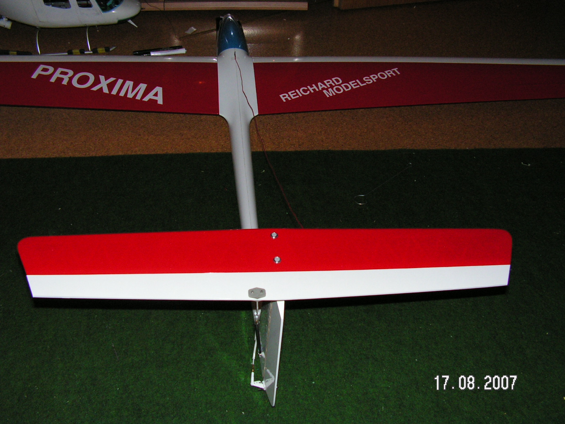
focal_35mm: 36
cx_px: 282
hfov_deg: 51.4
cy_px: 212
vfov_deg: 39.7
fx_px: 588
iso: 200
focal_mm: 6
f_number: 3.2
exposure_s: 1/40
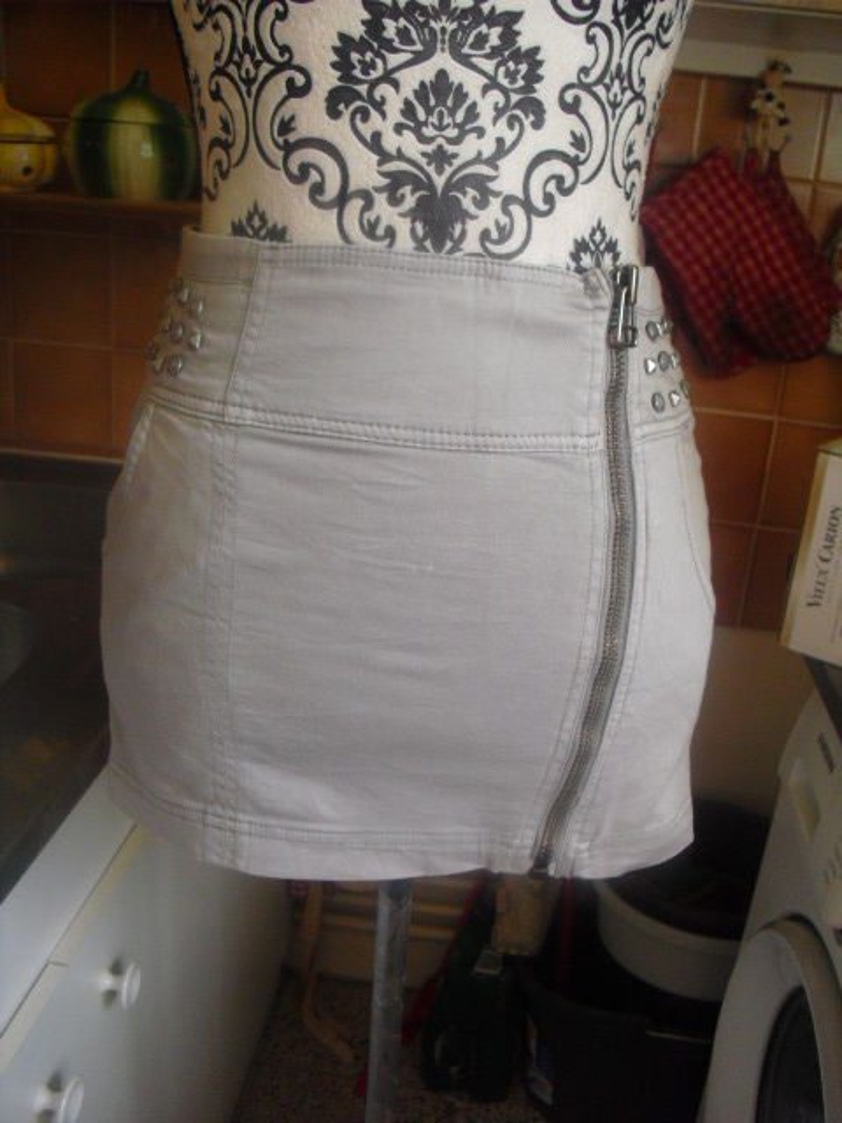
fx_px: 1168
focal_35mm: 36
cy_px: 562
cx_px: 421
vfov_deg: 51.4
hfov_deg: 39.7
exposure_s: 1/125
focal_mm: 6.3
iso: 400
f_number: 3.1
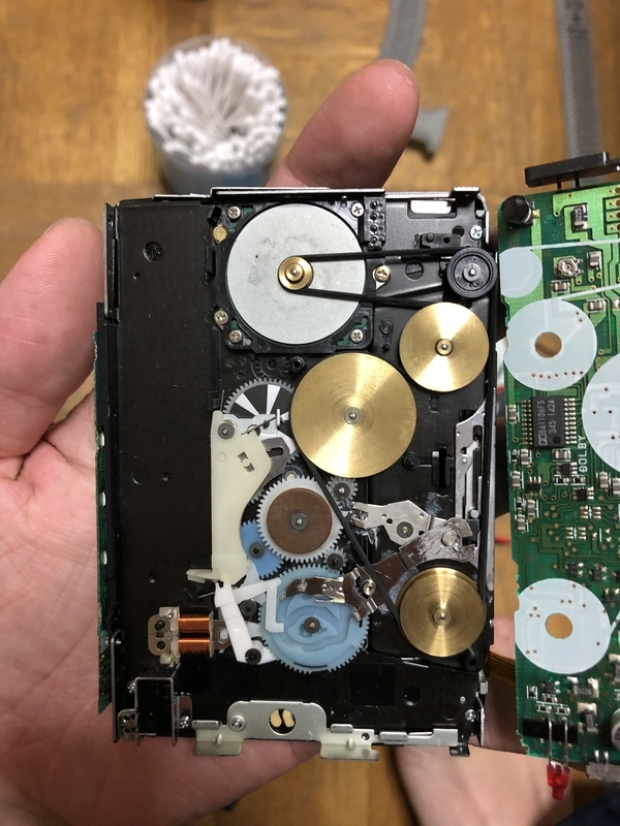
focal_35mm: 28
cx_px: 310
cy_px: 413
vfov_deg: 63.4
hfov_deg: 49.7
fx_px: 669
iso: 80
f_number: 1.8
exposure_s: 1/17
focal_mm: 3.99
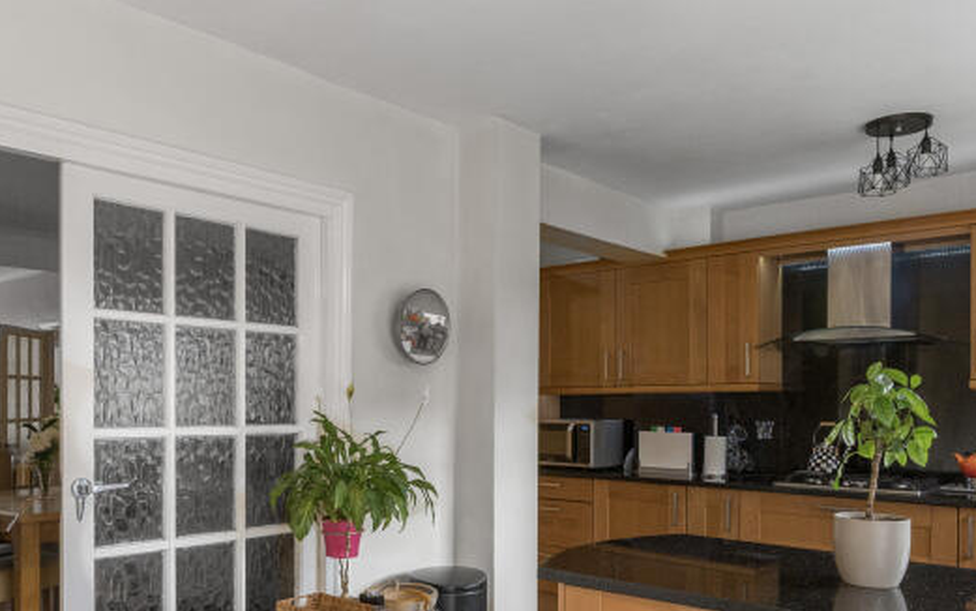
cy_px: 426
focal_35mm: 32
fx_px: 851
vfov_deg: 38.8
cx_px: 461
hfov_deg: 59.6
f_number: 8
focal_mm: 16
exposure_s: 1/50
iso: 800
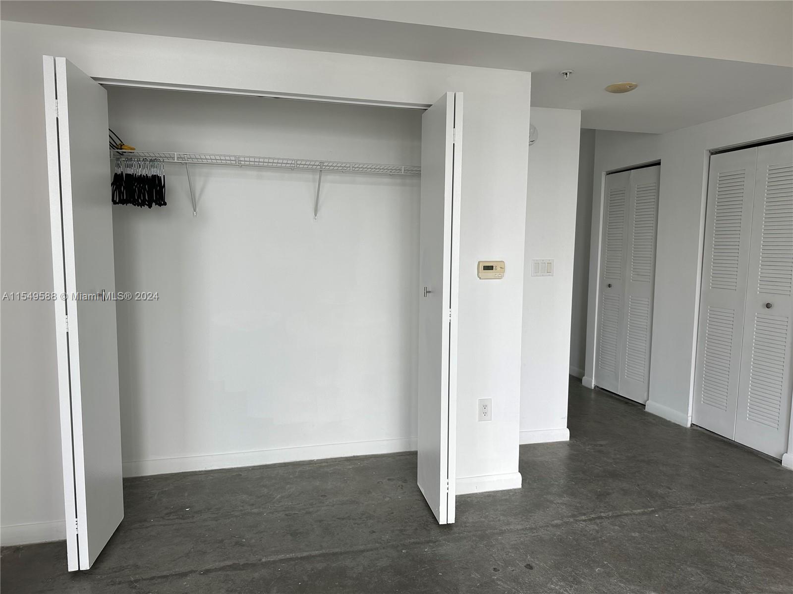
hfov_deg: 71.6
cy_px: 297
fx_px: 550
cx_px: 396
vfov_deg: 56.8
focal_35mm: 24
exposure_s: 1/276
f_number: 1.78
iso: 80
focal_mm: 6.86
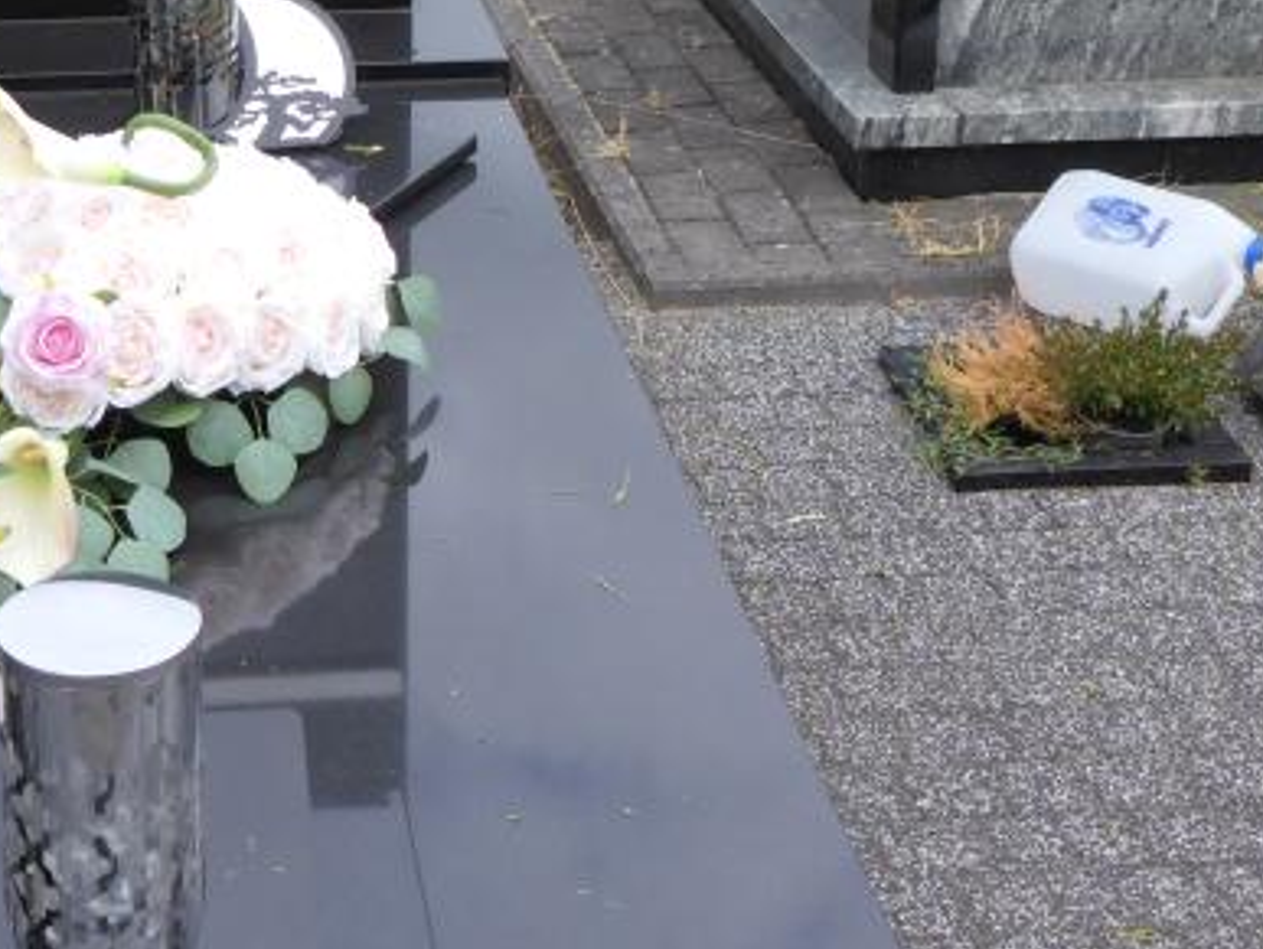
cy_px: 143
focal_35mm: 74
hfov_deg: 26.1
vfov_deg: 19.7
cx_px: 369
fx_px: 2702
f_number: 3.3
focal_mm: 4.9
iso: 80
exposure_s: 1/500
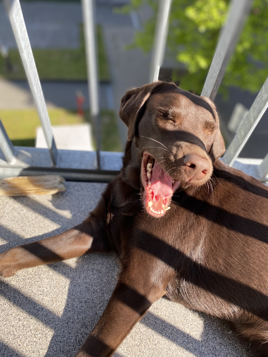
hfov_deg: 53.1
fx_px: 268
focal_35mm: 26
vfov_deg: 67.3
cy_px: 178
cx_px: 134
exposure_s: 1/454
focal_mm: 4.25
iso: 32
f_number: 1.8
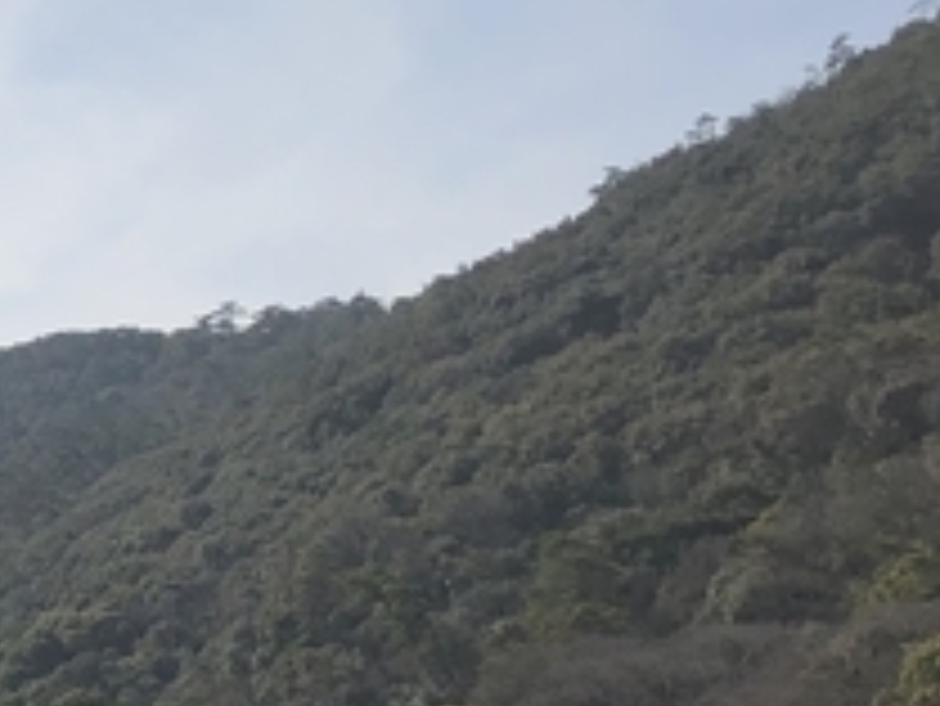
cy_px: 585
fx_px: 2907
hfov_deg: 16.5
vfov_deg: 13.8
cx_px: -513
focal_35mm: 107
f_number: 1.8
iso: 25
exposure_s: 1/6897
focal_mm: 3.99
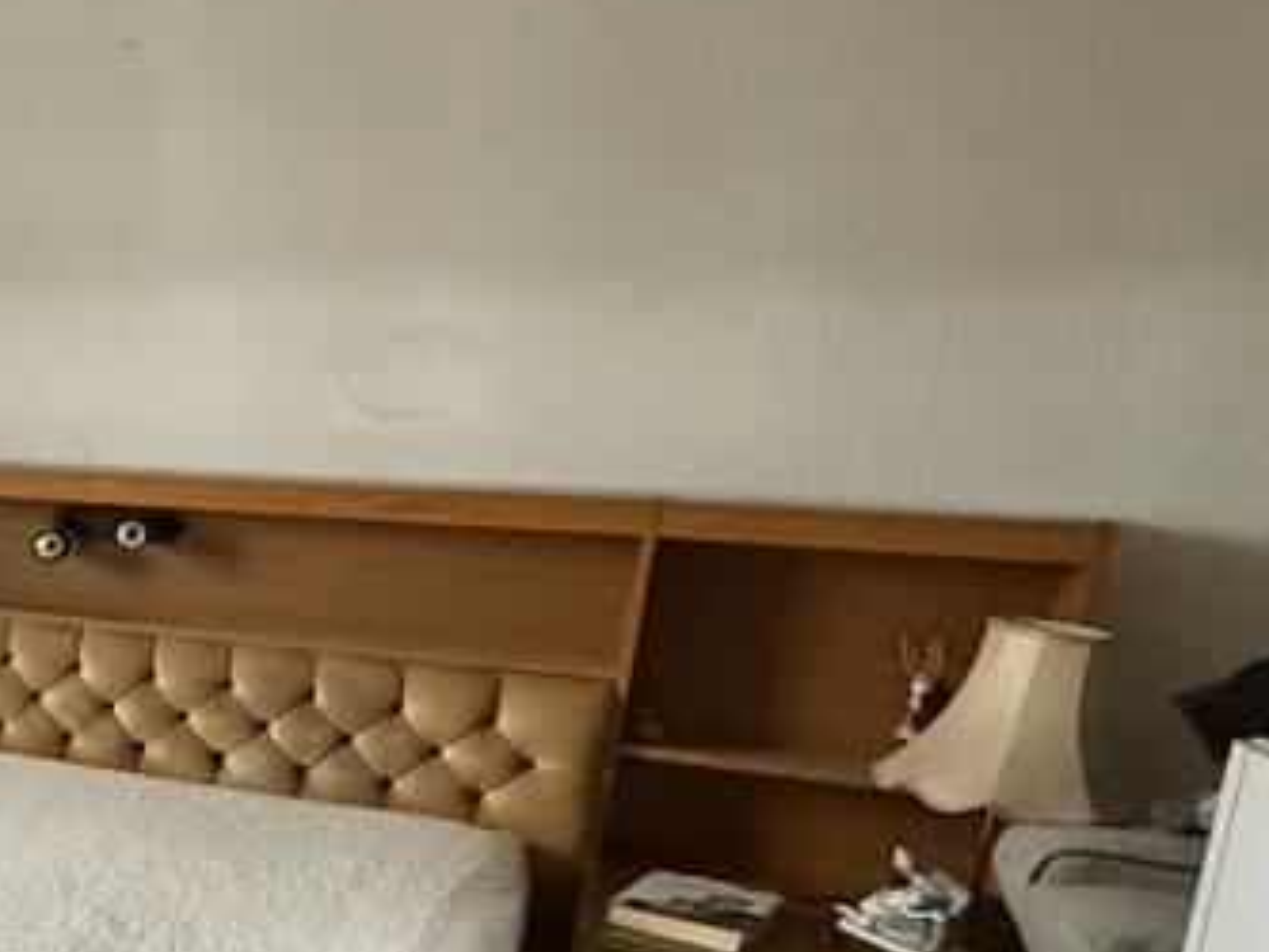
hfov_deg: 30.3
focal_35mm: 43
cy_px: 678
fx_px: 1577
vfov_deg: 33.1
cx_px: -526
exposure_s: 1/76
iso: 320
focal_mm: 2.22
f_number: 2.2
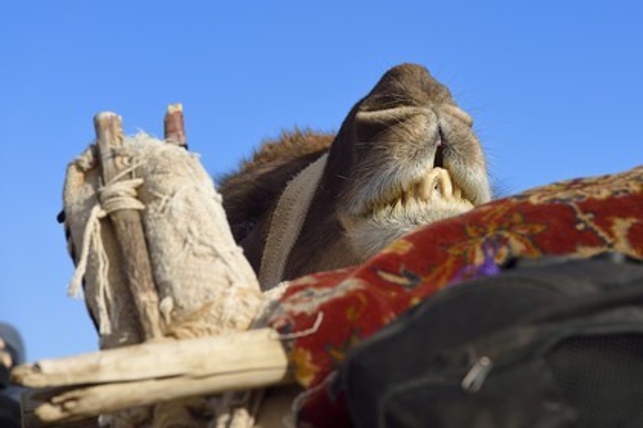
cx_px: 322
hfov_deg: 10.3
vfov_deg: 6.9
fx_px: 3572
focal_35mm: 200
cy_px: 214
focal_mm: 200
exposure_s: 1/400
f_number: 9
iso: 200
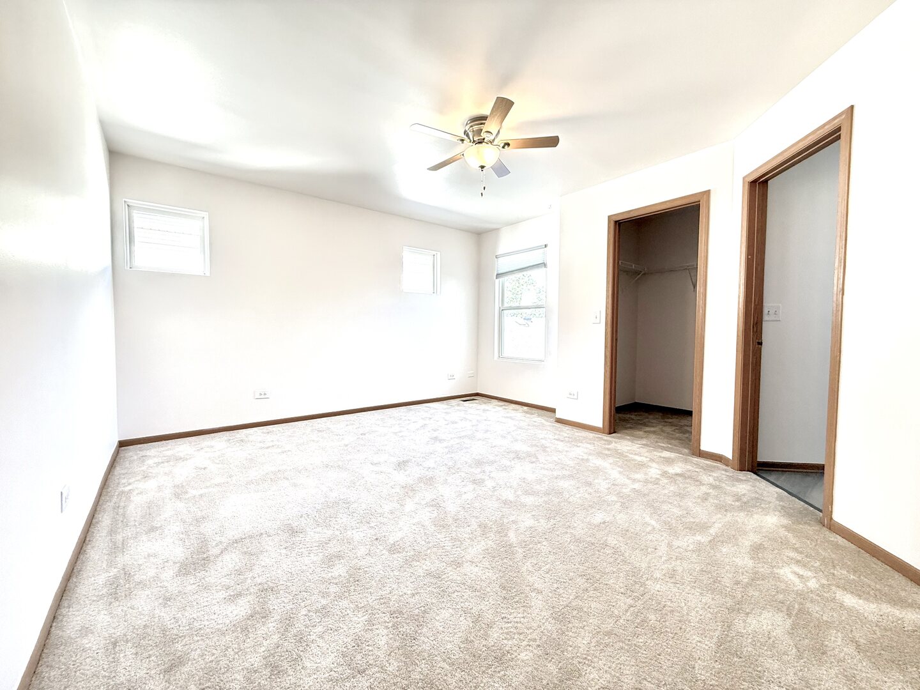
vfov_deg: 85.7
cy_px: 345
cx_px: 460
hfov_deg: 102.1
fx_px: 372
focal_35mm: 14
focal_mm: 2.22
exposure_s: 1/120
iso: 250
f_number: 2.2
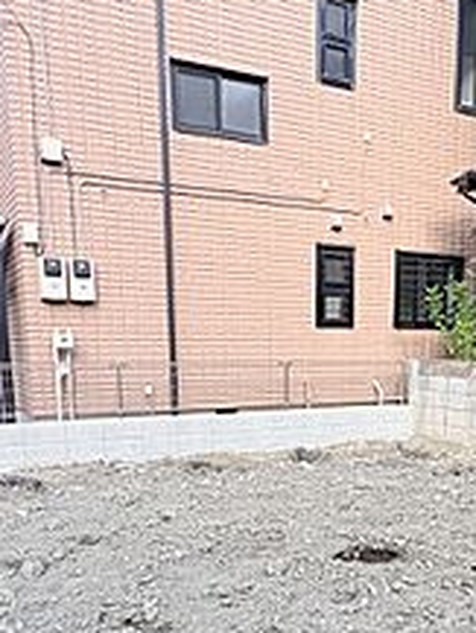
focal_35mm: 40
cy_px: 497
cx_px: 315
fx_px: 733
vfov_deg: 44.7
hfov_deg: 35.7
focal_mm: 2.22
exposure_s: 1/263
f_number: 2.2
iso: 40
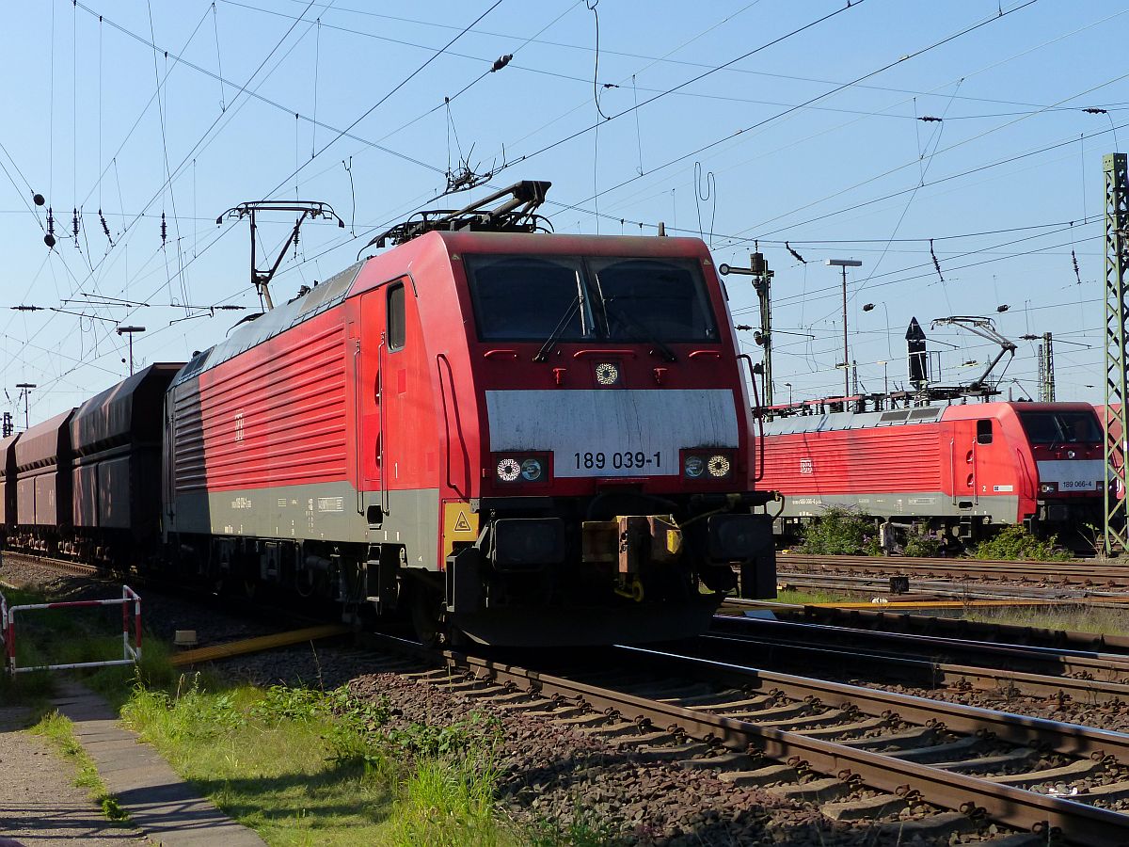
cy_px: 424
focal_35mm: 59
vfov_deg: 24.8
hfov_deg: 32.7
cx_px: 564
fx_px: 1924
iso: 160
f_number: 4
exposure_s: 1/1000
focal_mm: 10.5
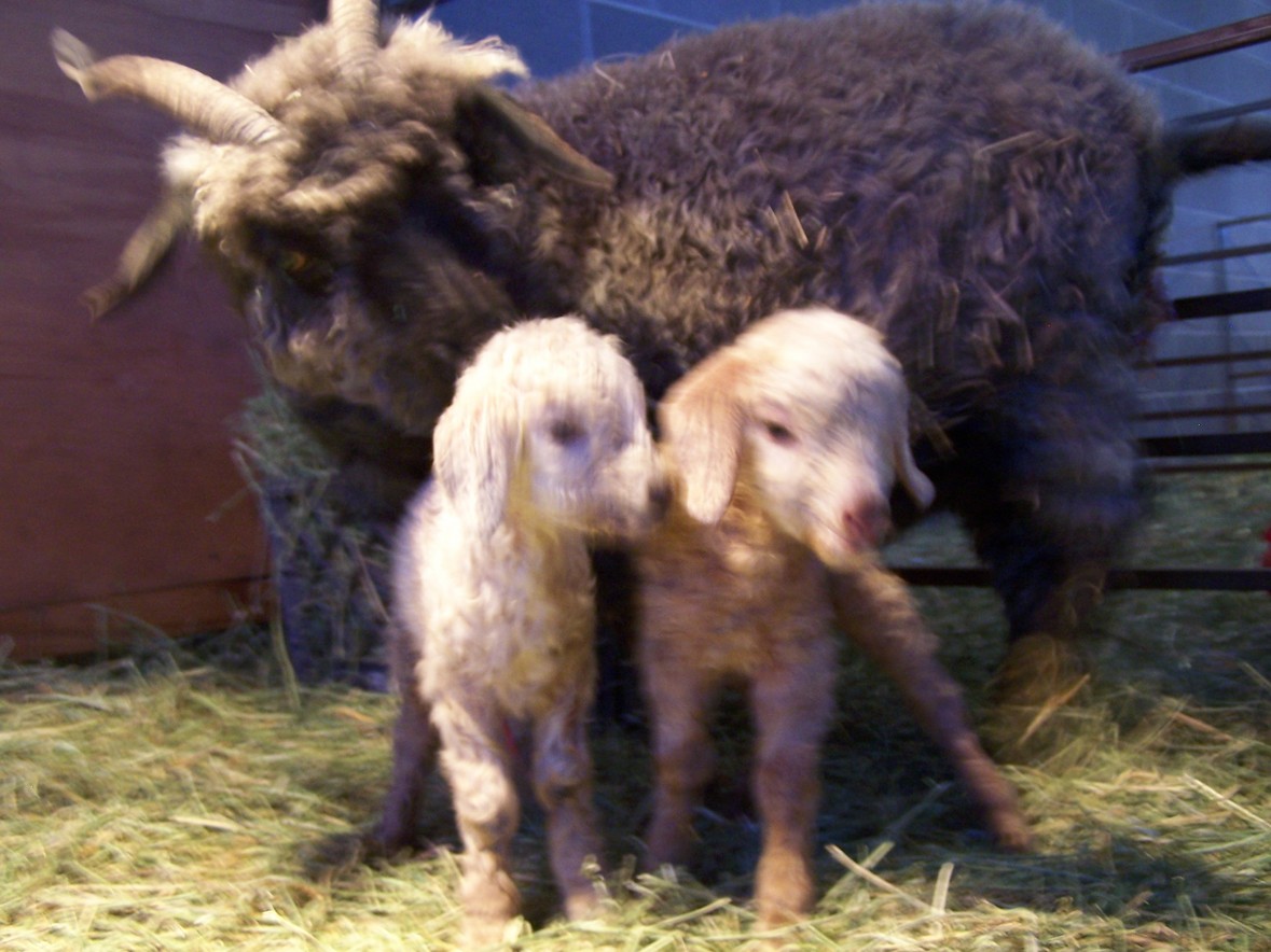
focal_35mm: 38
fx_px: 1395
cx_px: 636
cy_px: 476
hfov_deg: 49.0
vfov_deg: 37.7
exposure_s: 1/8
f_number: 2.8
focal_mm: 6.3
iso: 140
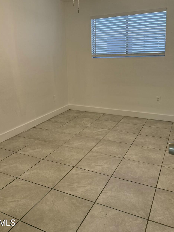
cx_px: 78
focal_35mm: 31
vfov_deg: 57.6
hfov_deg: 45.4
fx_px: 208
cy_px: 87
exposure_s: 1/204
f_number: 1.78
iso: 200
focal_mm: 6.76
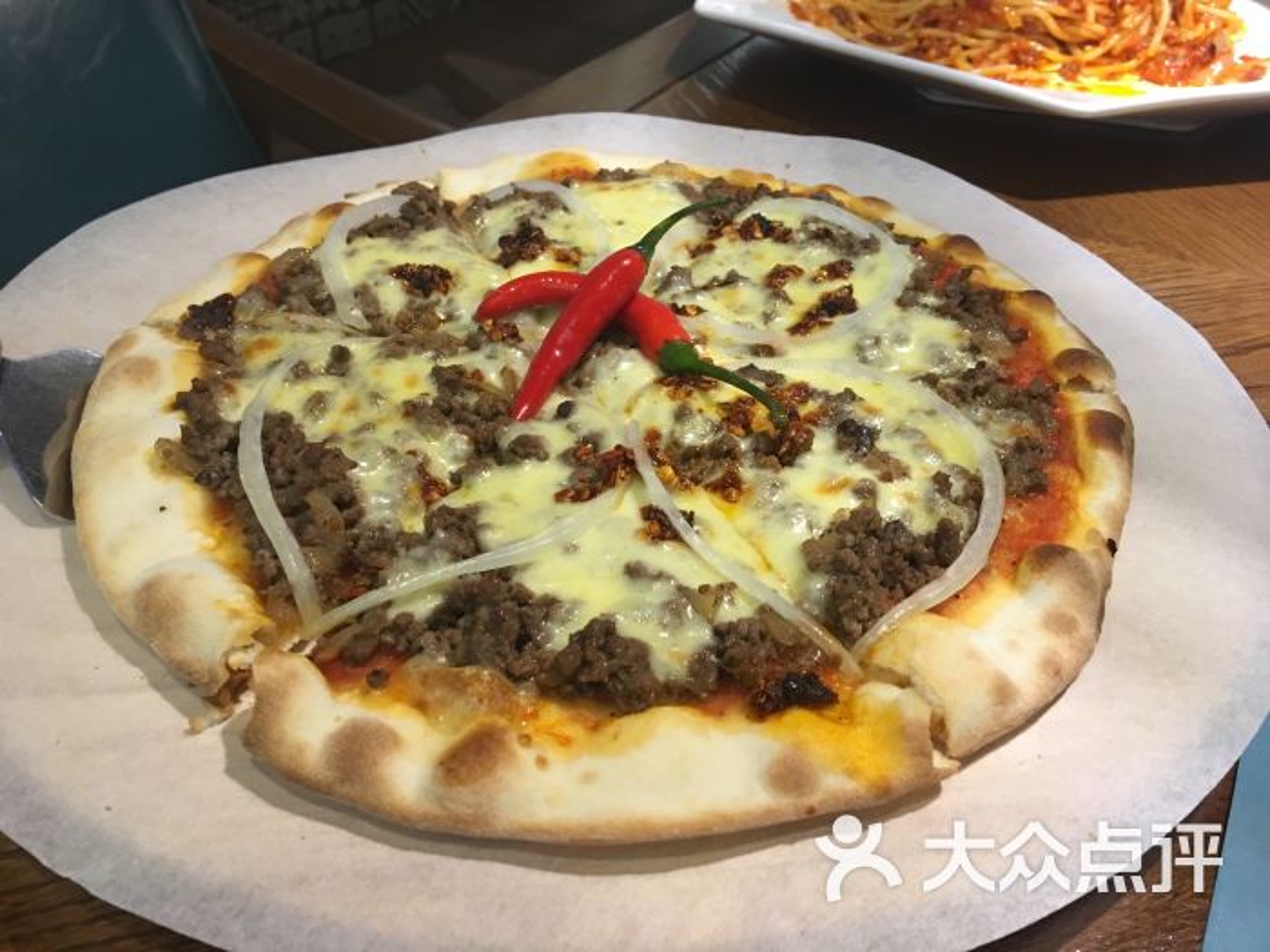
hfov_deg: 61.7
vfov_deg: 48.2
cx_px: 635
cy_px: 476
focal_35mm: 29
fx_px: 1064
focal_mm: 4.15
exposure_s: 1/17
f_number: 2.2
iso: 80
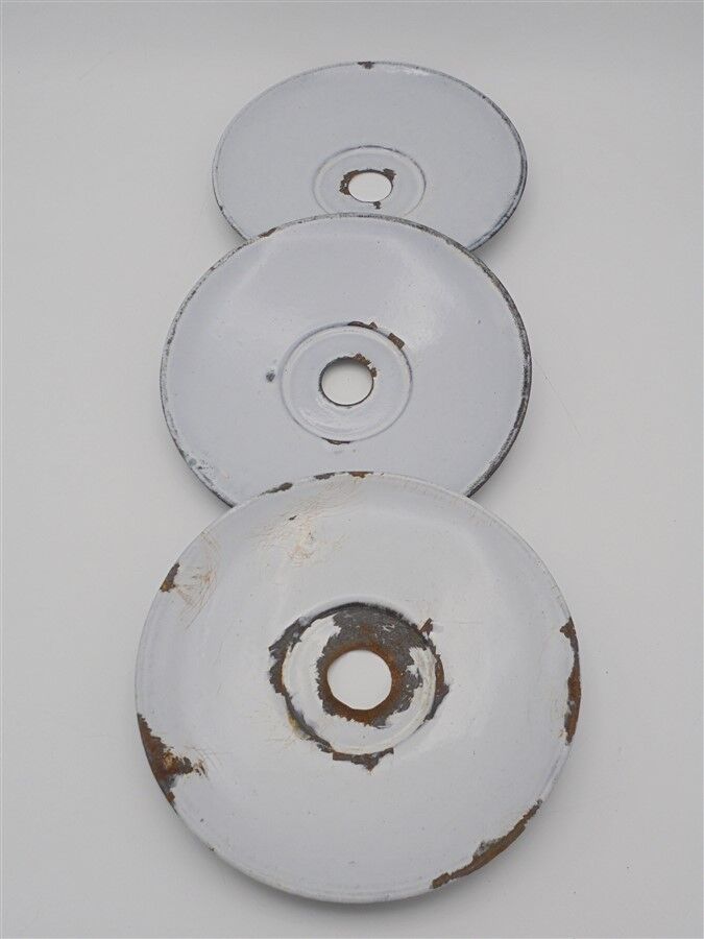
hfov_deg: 41.8
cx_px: 352
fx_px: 922
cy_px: 470
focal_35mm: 34
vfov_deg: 54.0
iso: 100
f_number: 4
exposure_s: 1/320
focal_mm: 6.1
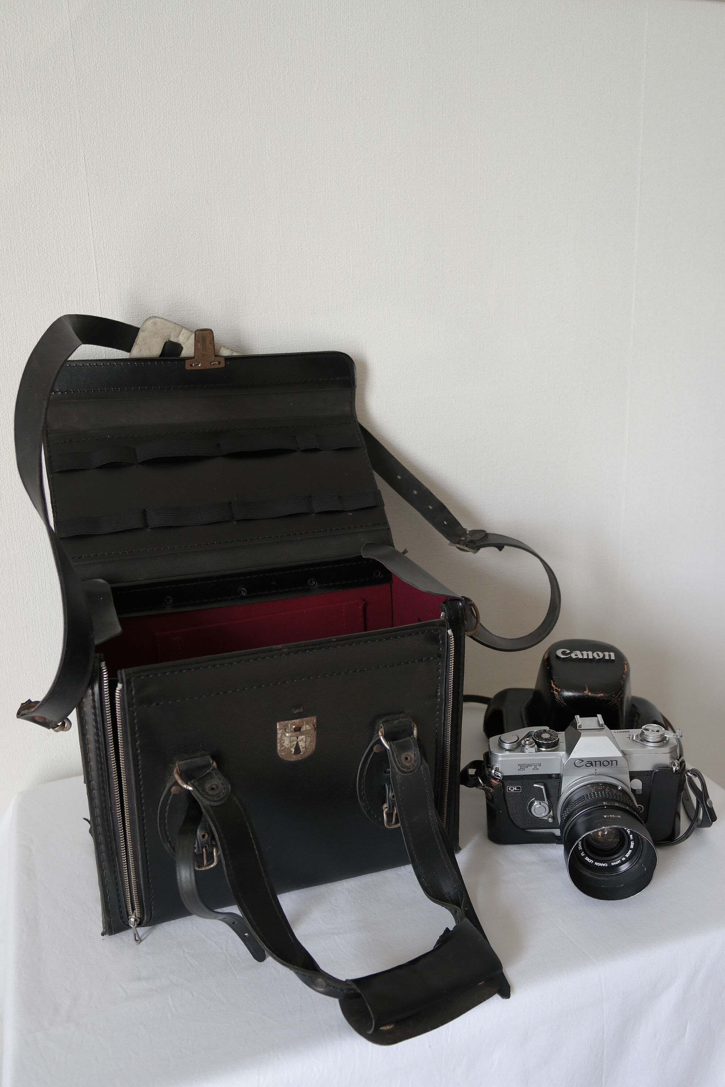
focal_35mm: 30
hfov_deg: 43.6
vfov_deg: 61.9
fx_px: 906
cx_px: 362
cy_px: 544
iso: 200
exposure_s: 1/40
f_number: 3.5
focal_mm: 20
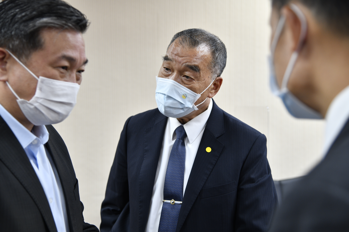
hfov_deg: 36.2
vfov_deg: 24.6
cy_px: 116
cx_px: 174
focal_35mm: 55
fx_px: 533
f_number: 4
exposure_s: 1/90
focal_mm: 55
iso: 800
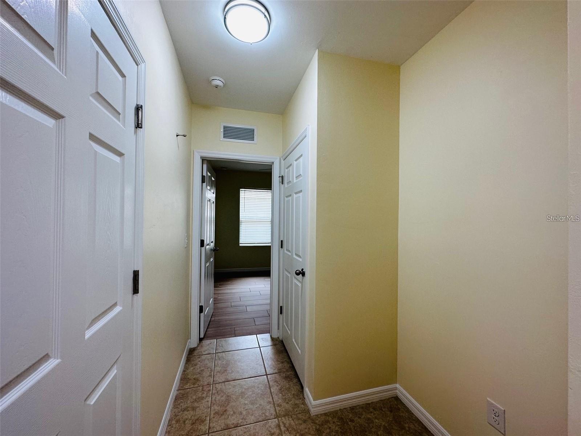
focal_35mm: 14
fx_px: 235
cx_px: 290
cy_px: 218
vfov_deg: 85.7
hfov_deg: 102.1
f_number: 2.2
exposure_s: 1/120
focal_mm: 2.22
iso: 125
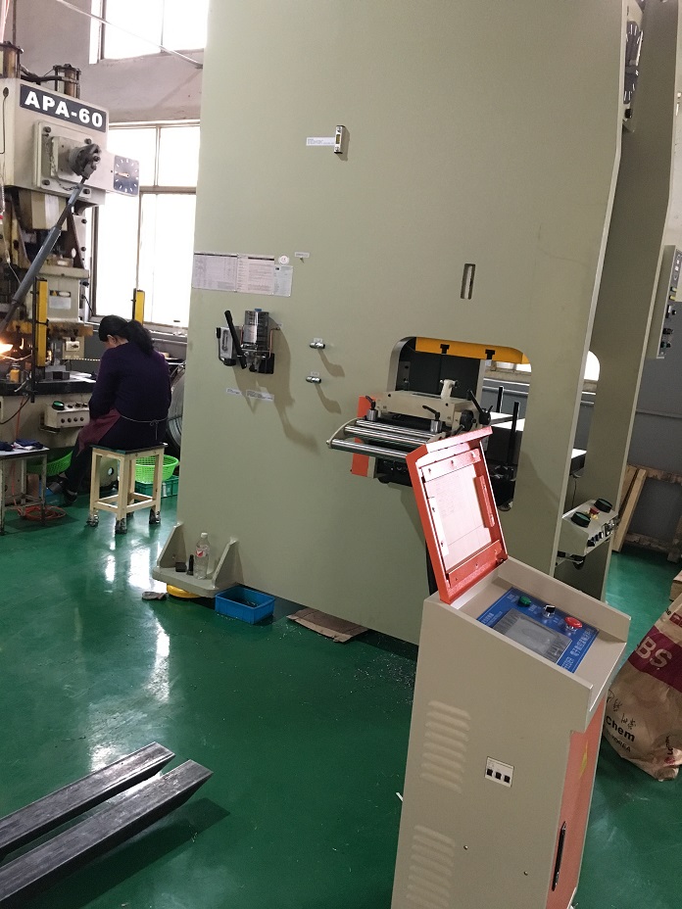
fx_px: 762
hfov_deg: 48.2
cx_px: 341
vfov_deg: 61.7
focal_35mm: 29
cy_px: 454
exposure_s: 1/25
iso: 200
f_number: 2.2
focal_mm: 4.15
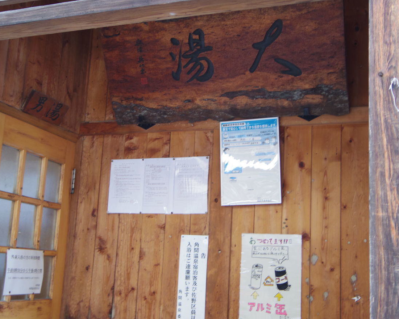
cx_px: 195
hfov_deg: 37.3
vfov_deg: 30.3
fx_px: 590
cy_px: 158
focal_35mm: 50
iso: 160
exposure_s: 1/60
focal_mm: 8.5
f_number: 1.9
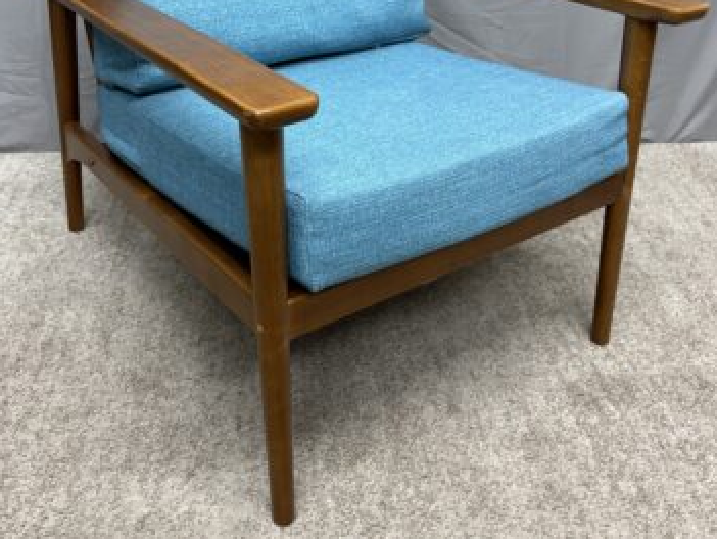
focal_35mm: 37
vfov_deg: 38.2
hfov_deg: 50.0
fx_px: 767
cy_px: 166
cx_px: 327
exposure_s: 1/60
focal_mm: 5.96
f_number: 1.6
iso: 200
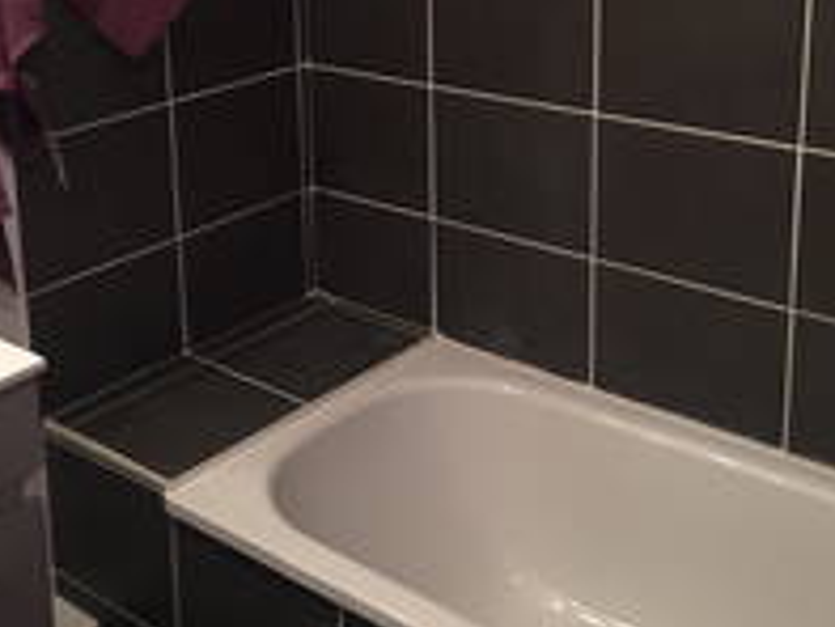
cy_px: 85
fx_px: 1279
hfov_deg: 36.0
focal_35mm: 53
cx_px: 318
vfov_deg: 26.8
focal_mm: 4.15
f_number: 2.2
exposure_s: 1/33
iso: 160
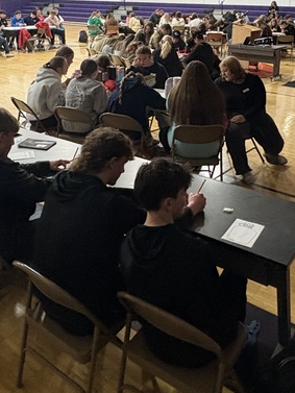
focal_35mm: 38
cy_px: 94
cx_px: 149
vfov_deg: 47.0
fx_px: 432
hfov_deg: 37.7
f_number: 2.2
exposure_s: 1/60
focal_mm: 2.22
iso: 400
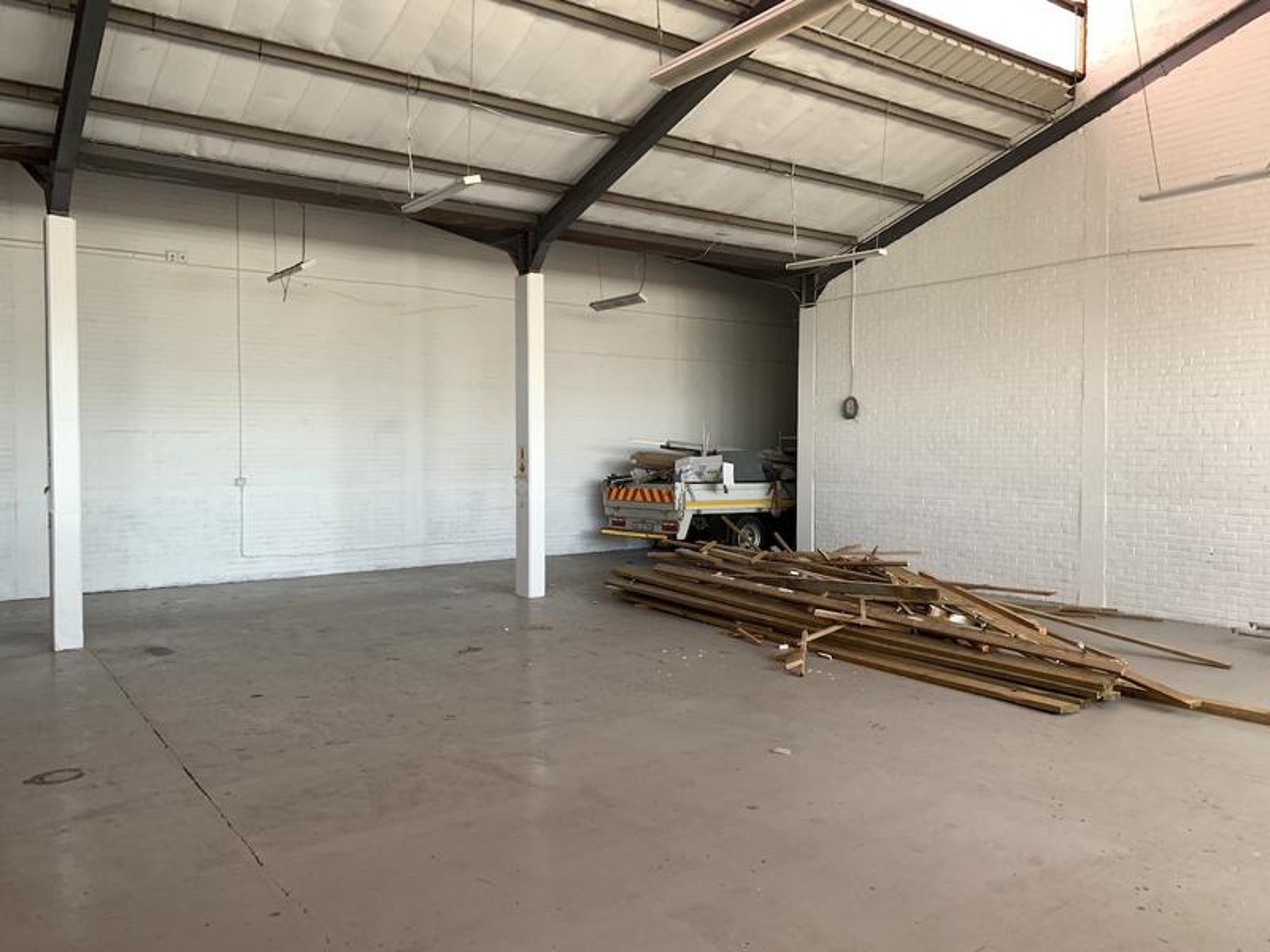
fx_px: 954
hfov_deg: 67.3
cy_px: 476
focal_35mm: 26
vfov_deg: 53.1
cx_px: 635
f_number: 1.8
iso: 160
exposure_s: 1/60
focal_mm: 4.25
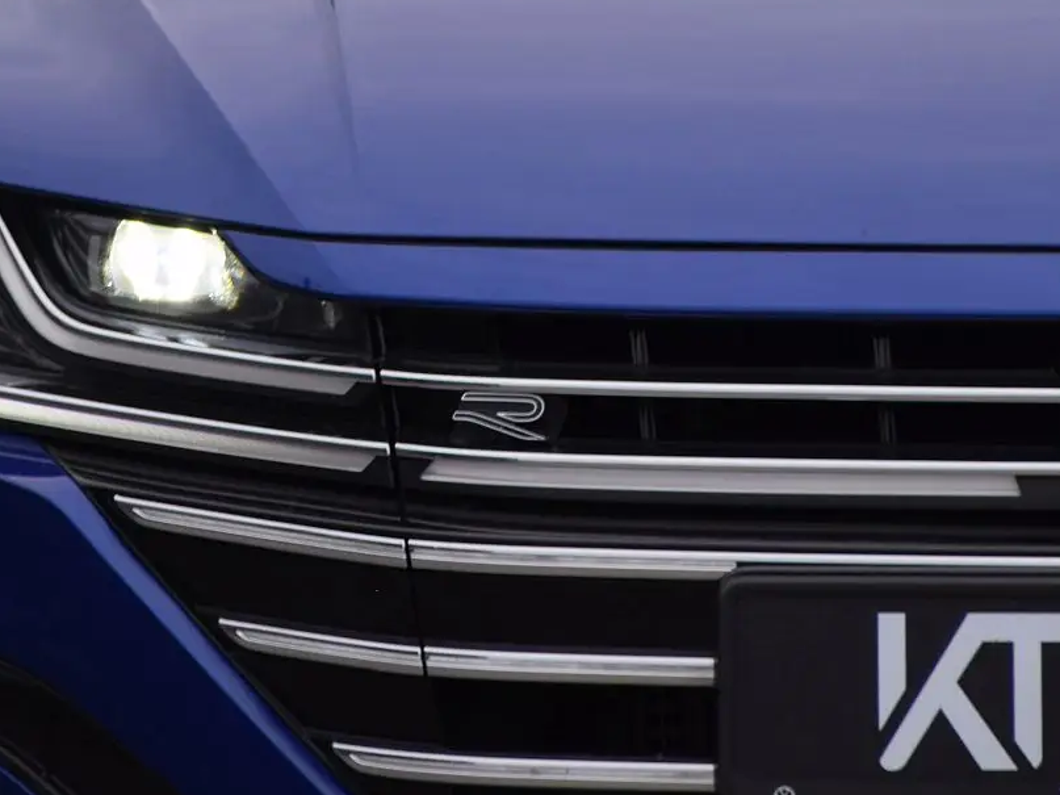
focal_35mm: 686
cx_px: 355
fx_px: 21003
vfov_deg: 2.2
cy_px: 114
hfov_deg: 2.9
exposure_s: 1/800
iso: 320
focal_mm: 200
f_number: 6.3
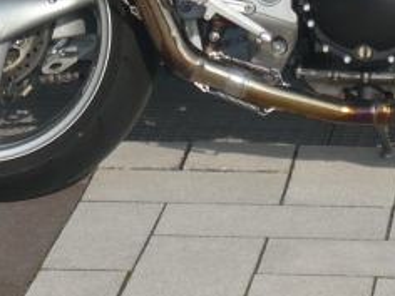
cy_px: -154
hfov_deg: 7.4
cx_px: 373
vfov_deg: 5.5
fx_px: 3058
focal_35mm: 268
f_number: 5
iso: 100
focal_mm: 13
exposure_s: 1/640
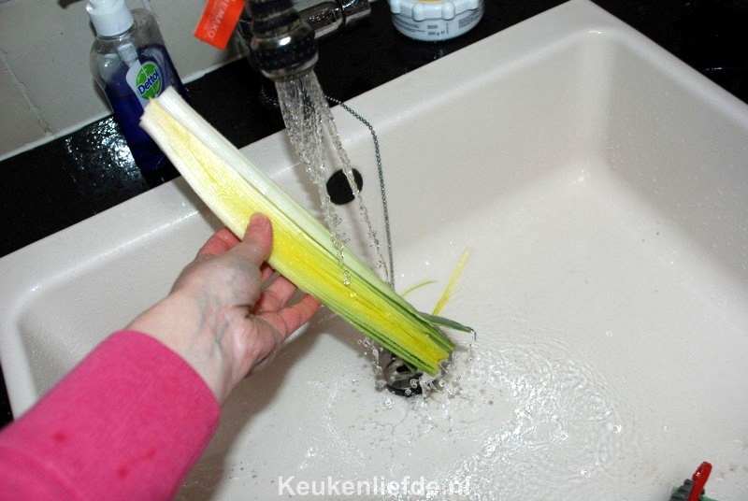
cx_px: 374
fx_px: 749
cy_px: 250
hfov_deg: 53.1
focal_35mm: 36
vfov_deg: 37.0
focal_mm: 24
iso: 160
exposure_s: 1/60
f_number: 4
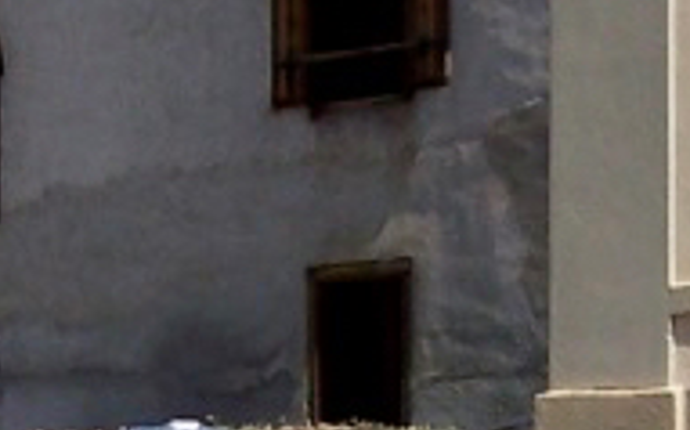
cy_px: 513
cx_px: 314
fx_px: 3532
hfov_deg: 11.2
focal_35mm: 188
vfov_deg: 6.9
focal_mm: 5.5
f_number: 4
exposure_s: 1/1000
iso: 80
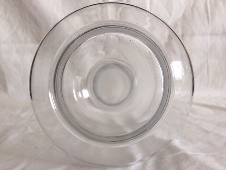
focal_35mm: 29
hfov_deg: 61.7
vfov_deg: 48.2
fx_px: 189
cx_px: 113
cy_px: 85
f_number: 2.2
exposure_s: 1/50
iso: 32
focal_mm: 4.15
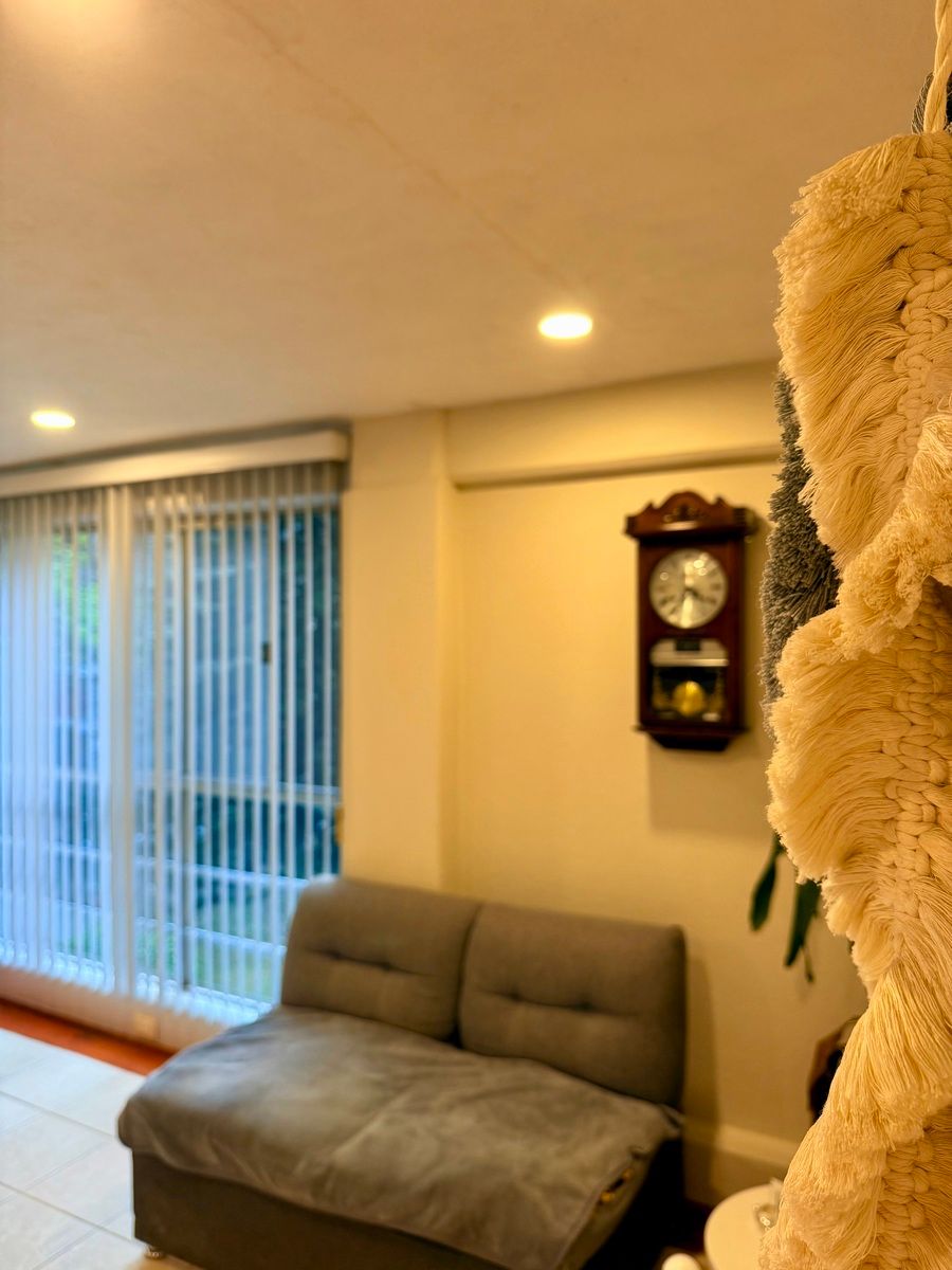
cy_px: 635
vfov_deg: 71.6
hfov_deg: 56.8
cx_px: 476
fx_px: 880
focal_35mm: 24
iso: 200
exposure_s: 1/120
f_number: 1.78
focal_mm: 6.76
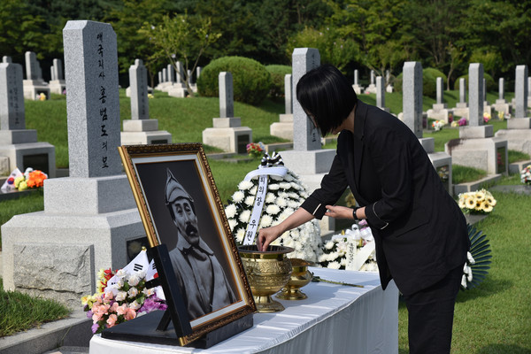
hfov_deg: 28.8
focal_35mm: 70
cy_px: 177
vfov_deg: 19.5
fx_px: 1032
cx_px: 266
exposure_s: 1/800
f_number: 7.1
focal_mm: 70
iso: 200
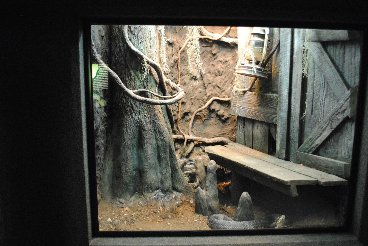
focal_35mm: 33
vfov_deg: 40.1
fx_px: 338
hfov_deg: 57.2
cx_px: 184
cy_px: 123
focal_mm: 22
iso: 1600
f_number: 3.8
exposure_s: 1/15
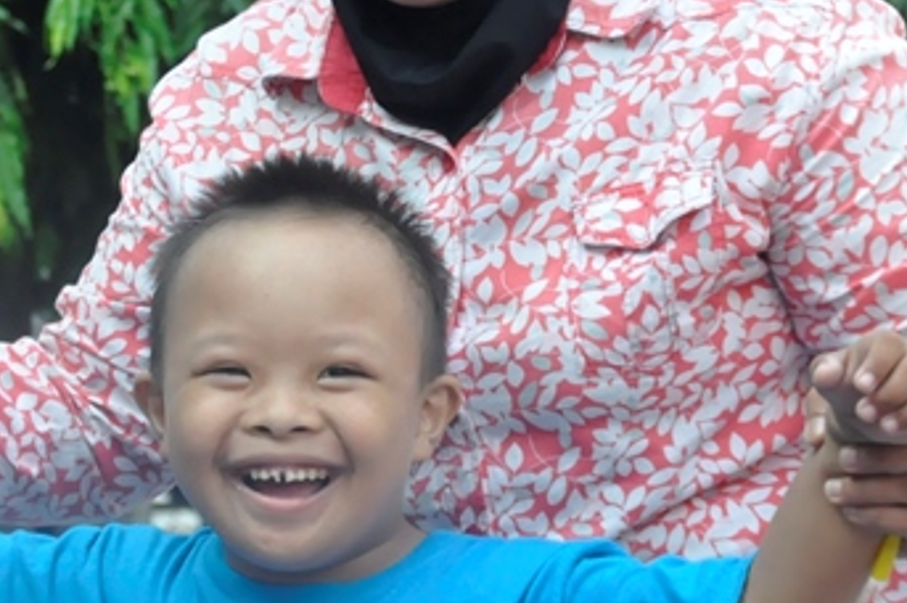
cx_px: 360
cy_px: 198
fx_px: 5865
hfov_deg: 8.8
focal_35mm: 233
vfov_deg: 5.9
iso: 1600
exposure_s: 1/400
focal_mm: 52
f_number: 10
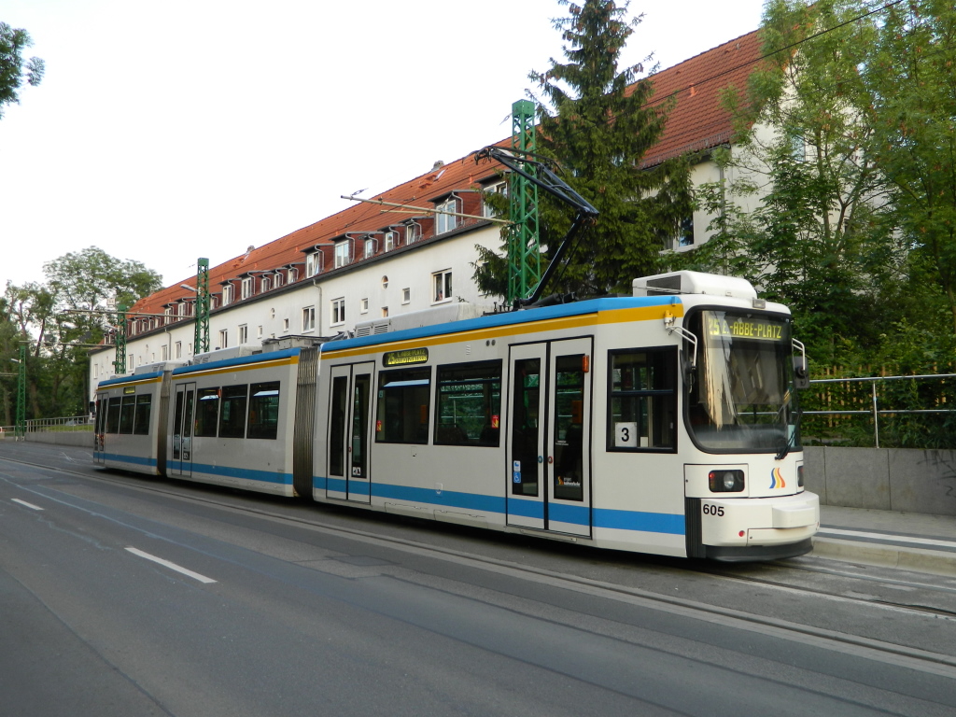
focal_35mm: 31
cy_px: 358
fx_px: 856
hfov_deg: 58.4
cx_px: 478
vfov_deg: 45.4
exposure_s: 1/40
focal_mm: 5.6
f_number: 3.2
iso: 80
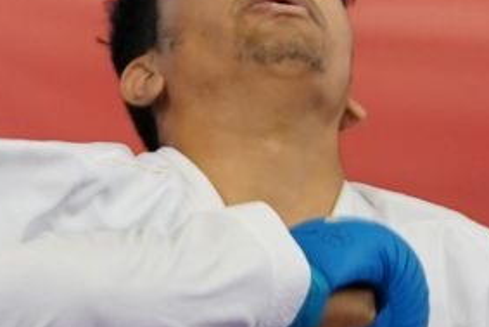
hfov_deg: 2.4
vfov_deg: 1.6
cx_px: 92
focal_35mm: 845
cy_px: 375
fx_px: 11483
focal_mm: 133
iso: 1250
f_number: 2.8
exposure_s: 1/1000
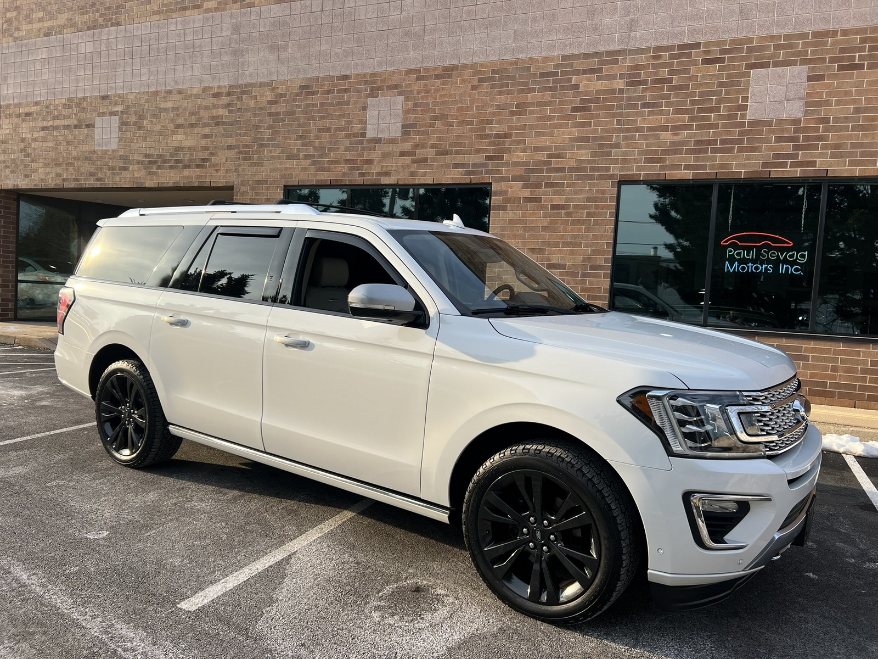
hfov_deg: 67.3
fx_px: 659
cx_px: 439
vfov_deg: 53.1
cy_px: 330
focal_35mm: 26
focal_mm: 5.7
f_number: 1.5
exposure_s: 1/1698
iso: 50
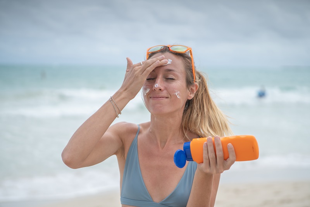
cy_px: 104
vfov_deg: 19.4
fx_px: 603
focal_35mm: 70
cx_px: 155
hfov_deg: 28.8
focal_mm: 70
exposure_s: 1/3200
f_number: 2.8
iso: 200
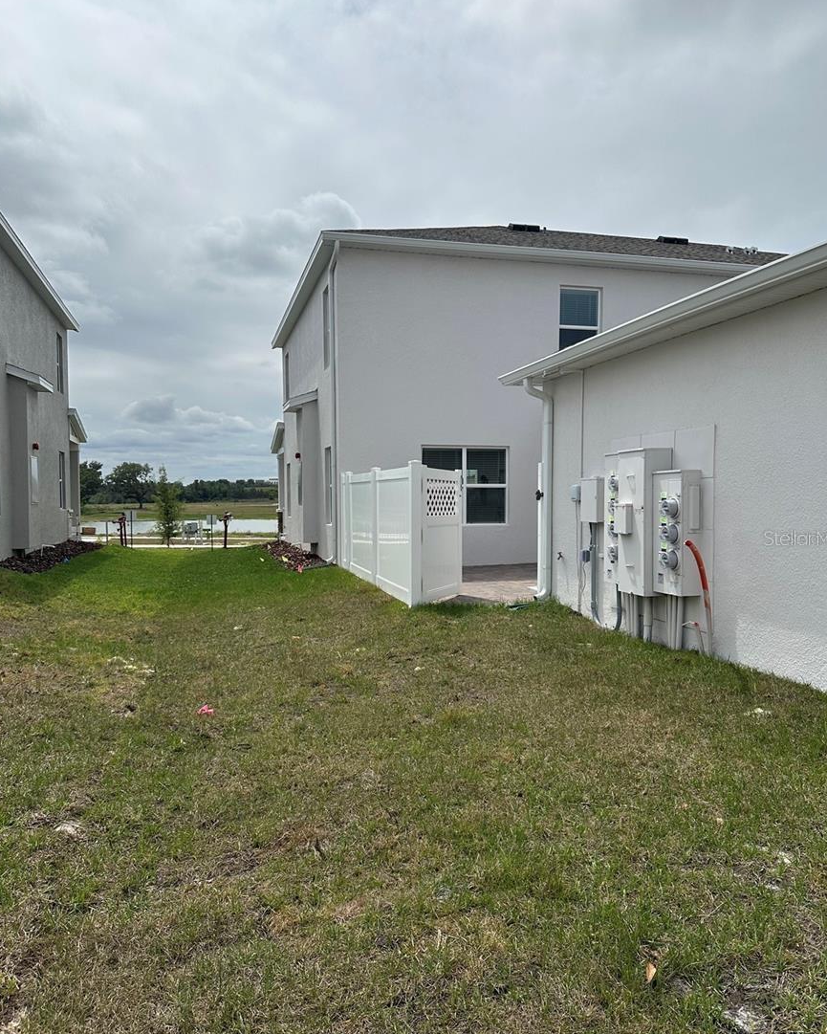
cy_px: 538
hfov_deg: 54.9
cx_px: 424
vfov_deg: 66.0
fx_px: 795
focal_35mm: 26
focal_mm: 6.86
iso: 80
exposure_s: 1/12048
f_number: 1.78
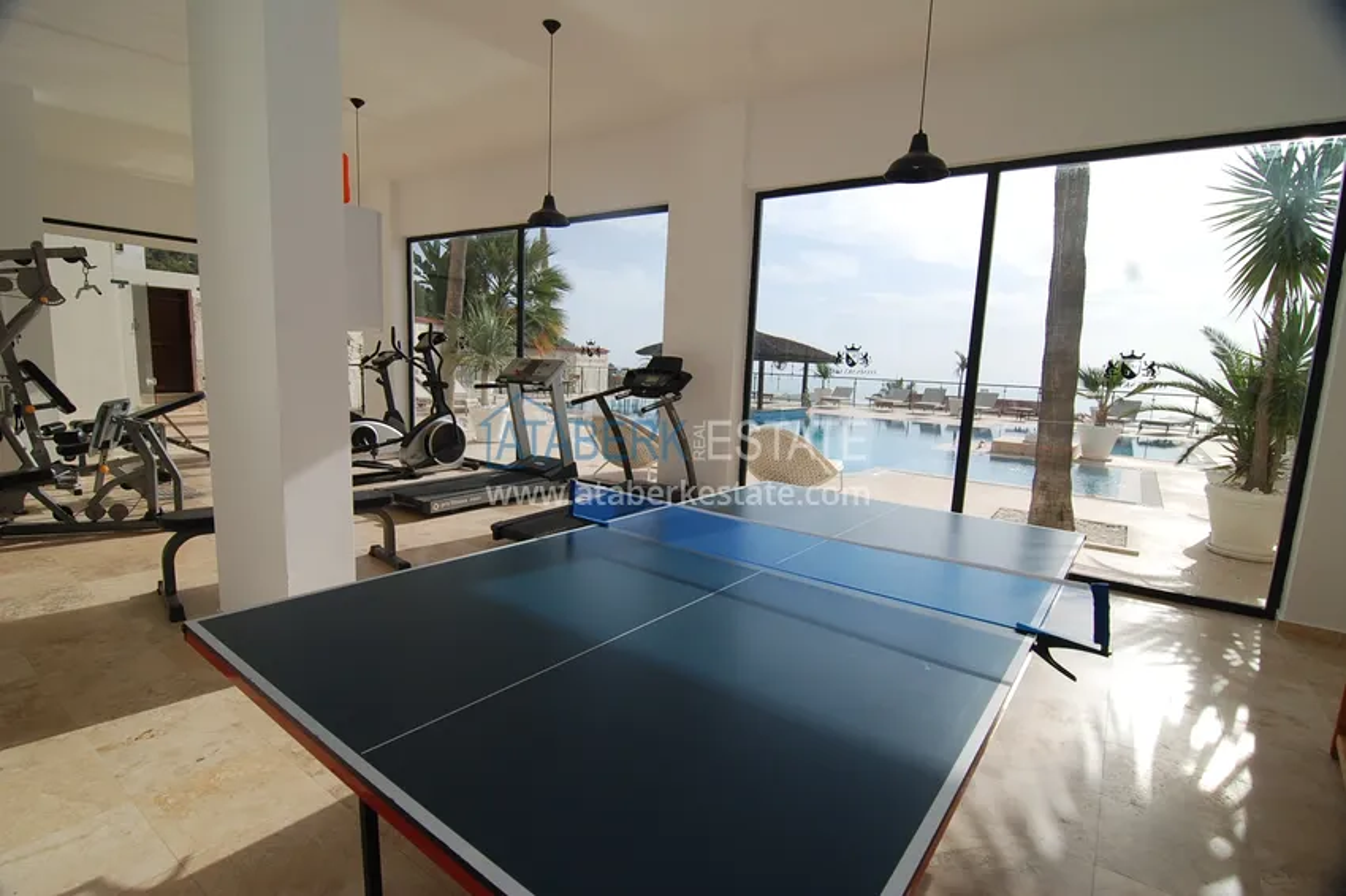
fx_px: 617
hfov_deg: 95.0
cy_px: 448
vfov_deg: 72.0
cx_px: 673
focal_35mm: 16
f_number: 7.1
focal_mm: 11
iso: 100
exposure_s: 1/200
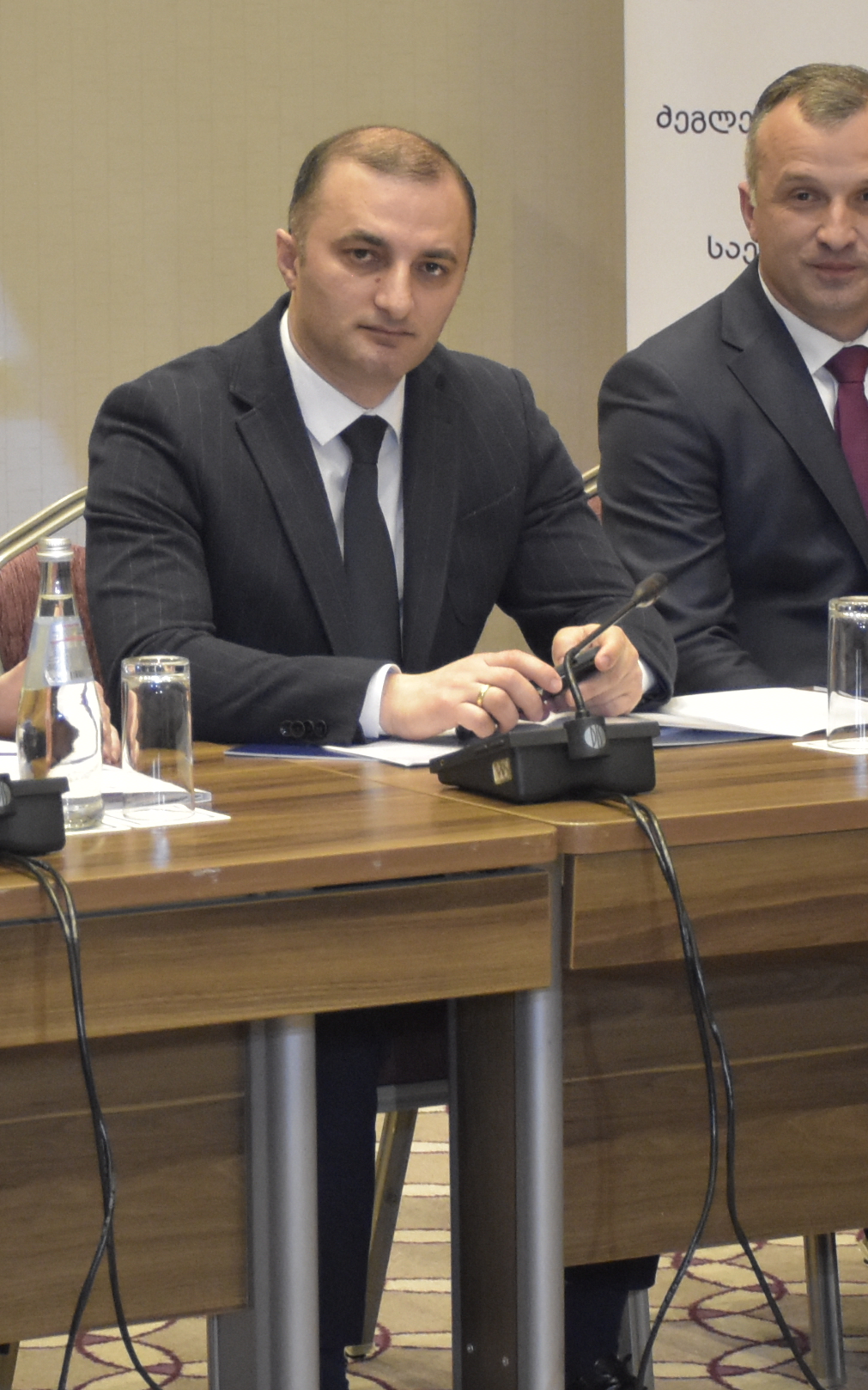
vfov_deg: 12.3
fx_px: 6436
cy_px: 518
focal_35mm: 170
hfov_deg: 7.7
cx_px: 215
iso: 2500
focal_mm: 40
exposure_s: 1/100
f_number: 4.5
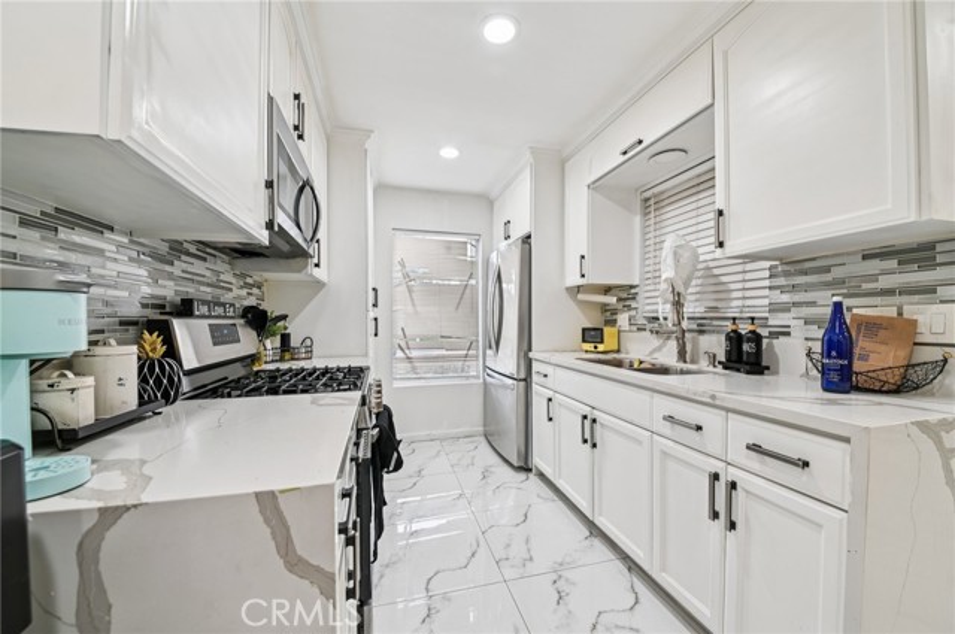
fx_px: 371
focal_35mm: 14
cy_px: 317
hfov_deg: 104.3
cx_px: 478
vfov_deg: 81.1
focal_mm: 14
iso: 250
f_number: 8
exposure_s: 1/8
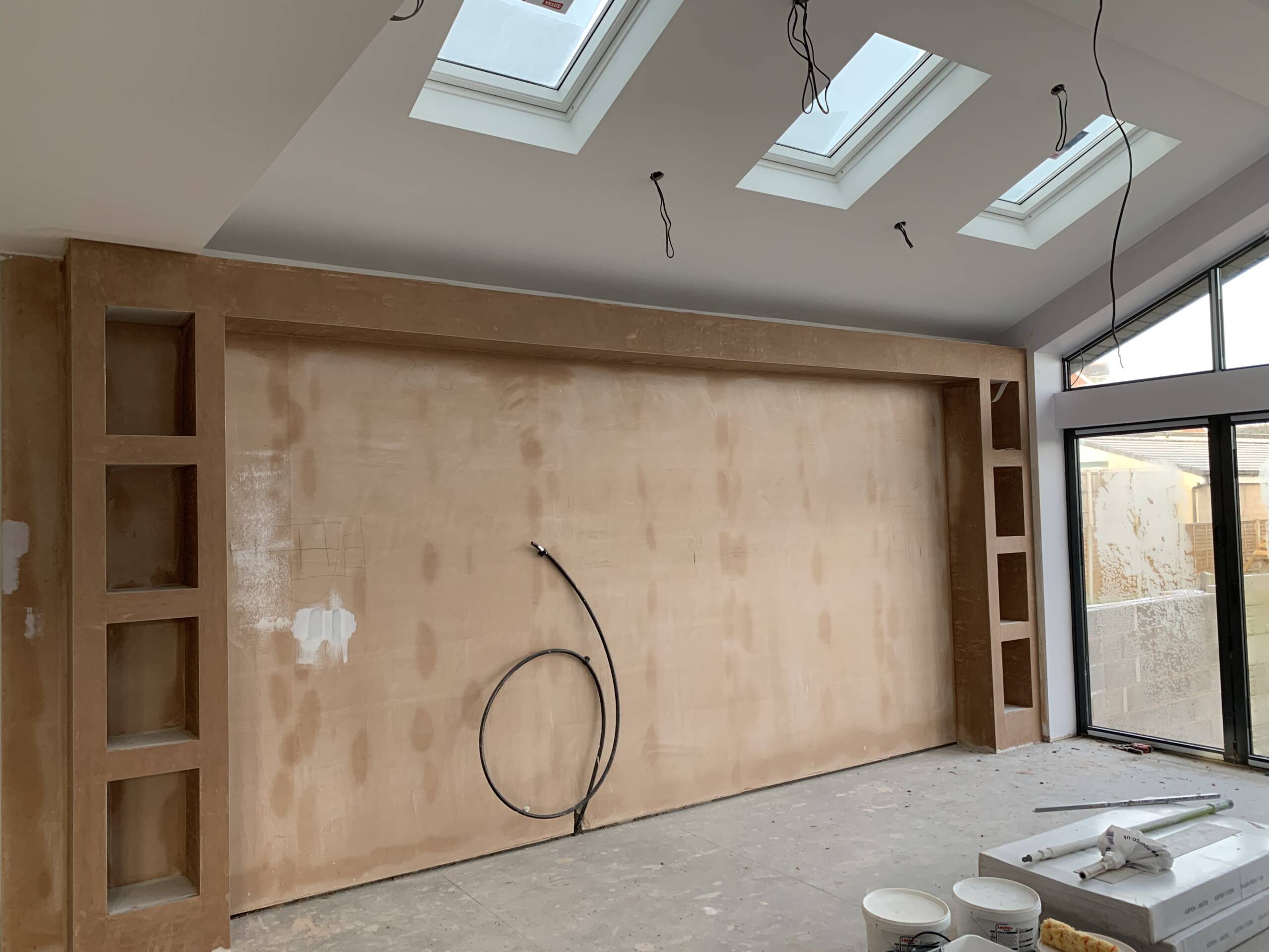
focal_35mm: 26
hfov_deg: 67.3
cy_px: 476
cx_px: 634
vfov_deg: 53.1
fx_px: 953
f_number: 1.8
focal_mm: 4.25
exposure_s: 1/121
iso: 80
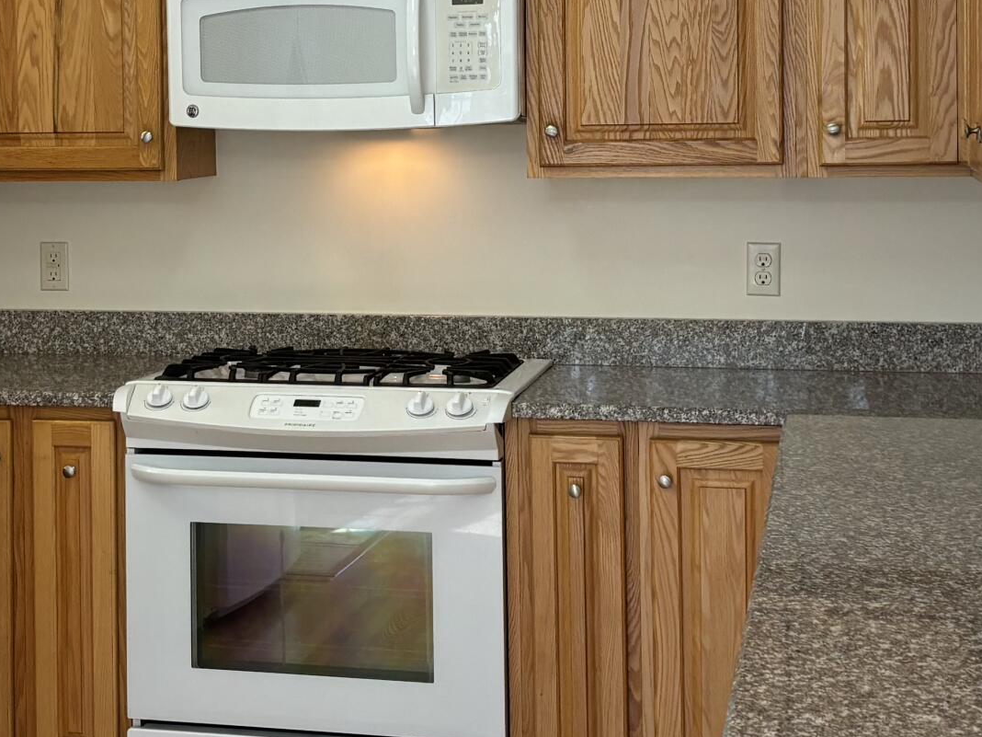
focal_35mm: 73
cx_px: 268
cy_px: 162
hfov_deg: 26.4
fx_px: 2071
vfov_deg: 20.0
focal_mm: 5.96
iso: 125
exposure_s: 1/120
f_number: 1.6
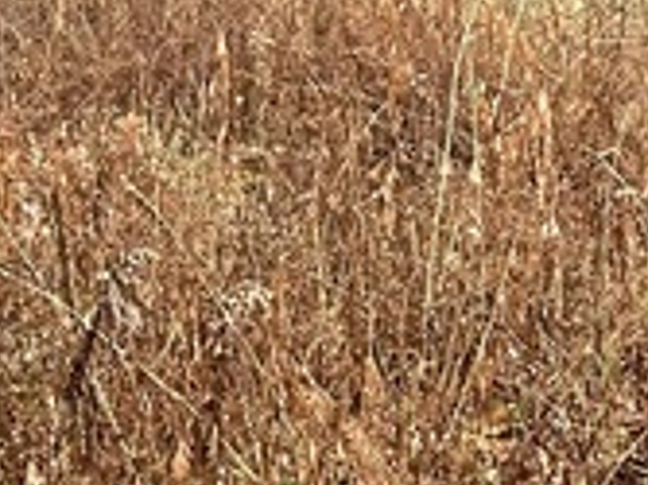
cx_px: 19
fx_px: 2937
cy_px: -431
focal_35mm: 157
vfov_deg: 9.0
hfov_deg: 12.5
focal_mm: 4.2
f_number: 1.6
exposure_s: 1/60
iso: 125
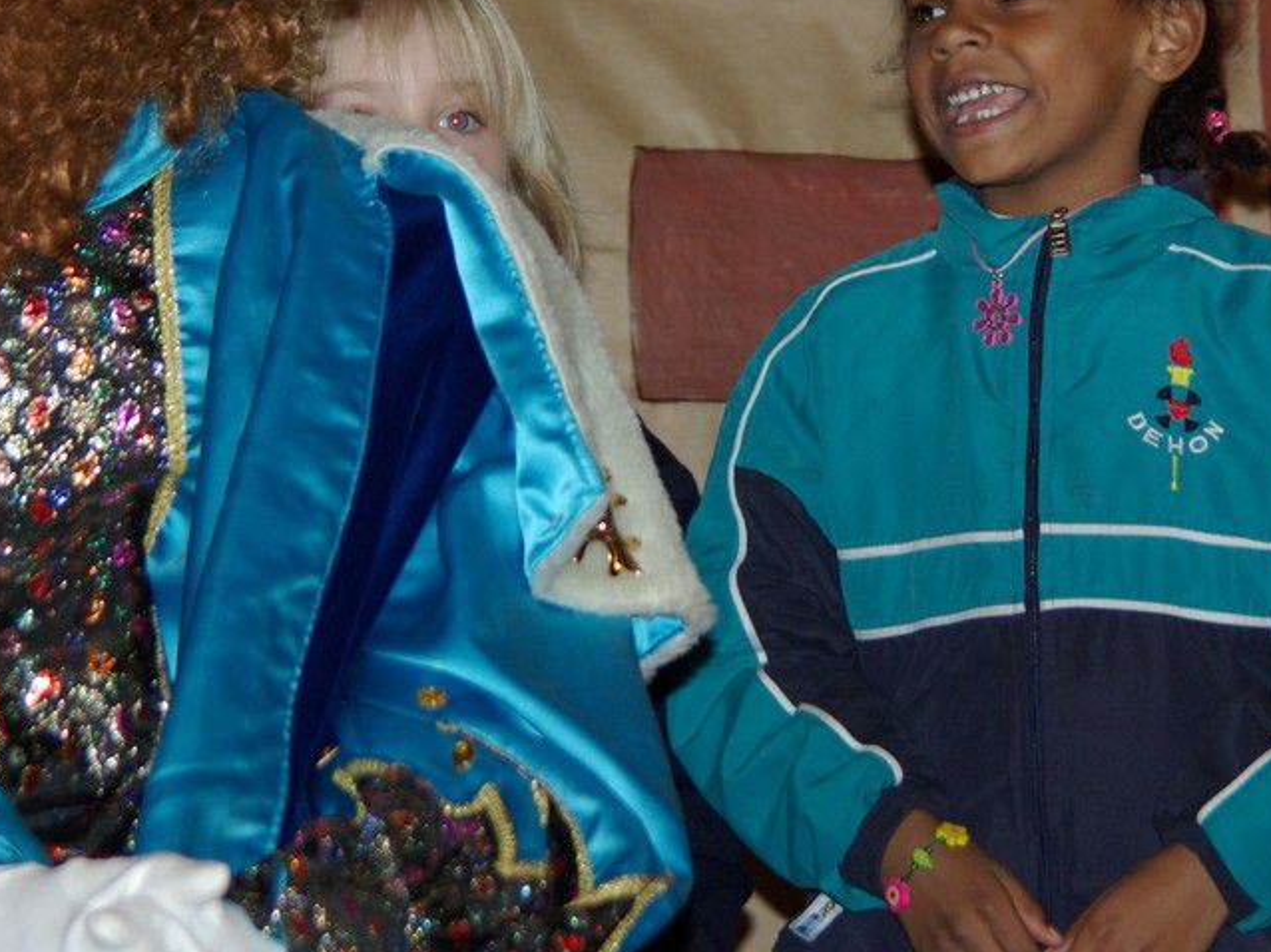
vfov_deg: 4.3
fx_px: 12553
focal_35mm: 342
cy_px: 248
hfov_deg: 5.8
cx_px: 659
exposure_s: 1/125
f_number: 5.6
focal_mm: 118
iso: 400
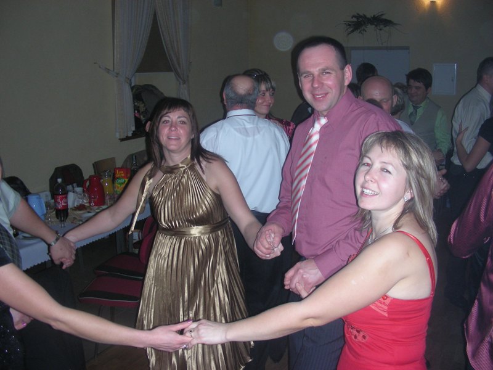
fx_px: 541
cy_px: 185
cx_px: 246
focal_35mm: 38
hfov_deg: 49.0
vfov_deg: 37.7
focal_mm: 6.3
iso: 119
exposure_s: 1/60
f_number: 3.5
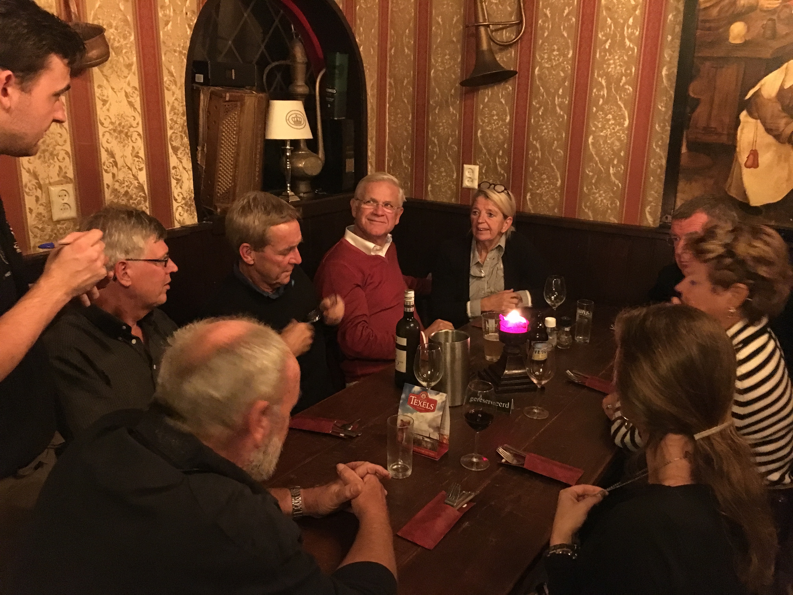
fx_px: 664
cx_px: 396
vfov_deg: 48.2
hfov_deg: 61.7
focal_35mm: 29
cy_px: 298
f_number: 2.2
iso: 800
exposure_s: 1/17
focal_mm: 4.15
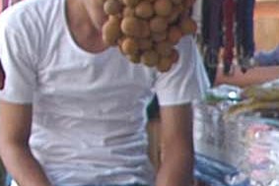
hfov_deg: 11.6
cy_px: -31
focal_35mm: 173
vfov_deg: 7.9
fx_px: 1341
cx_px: -79
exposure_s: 1/125
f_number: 5.6
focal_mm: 24
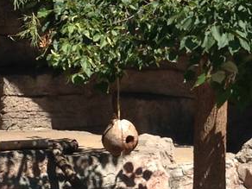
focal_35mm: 181
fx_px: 1318
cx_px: 225
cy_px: 40
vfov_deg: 8.2
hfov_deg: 10.9
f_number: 2.4
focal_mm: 4.13
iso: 50
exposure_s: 1/889
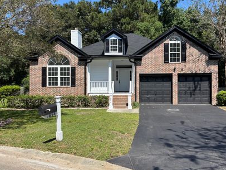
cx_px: 126
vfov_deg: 44.2
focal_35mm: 32
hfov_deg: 56.6
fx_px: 209
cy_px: 79
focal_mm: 5.96
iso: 50
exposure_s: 1/2288
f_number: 1.6
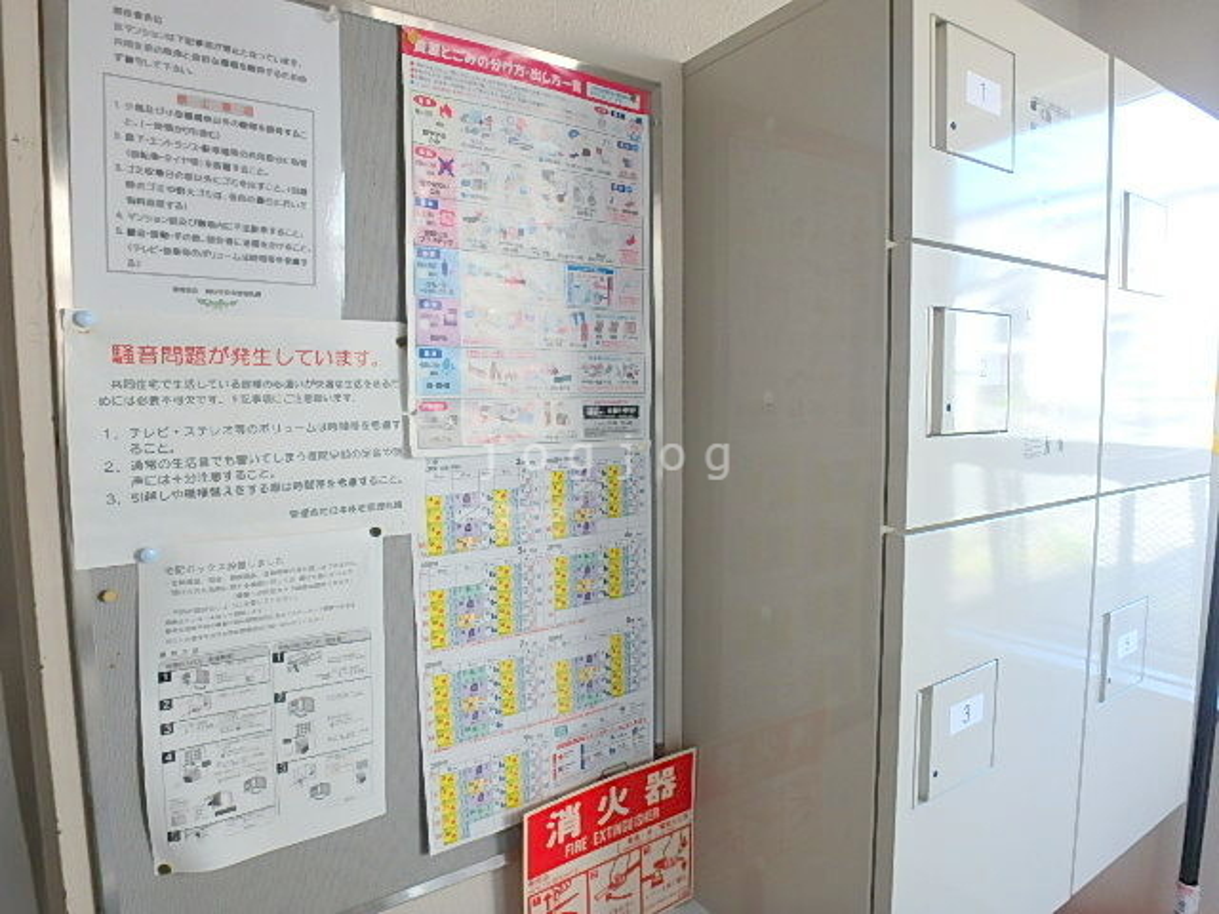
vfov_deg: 63.4
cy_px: 457
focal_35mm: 21
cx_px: 610
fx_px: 740
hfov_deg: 79.0
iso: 200
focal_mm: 3.7
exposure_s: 1/30
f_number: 3.5
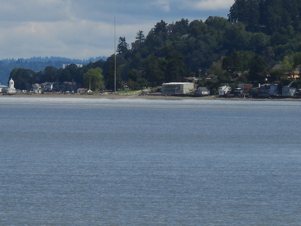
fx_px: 4964
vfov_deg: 2.6
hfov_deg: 3.5
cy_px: 57
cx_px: 167
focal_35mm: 571
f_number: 4.5
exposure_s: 1/1600
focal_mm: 46.4
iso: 100
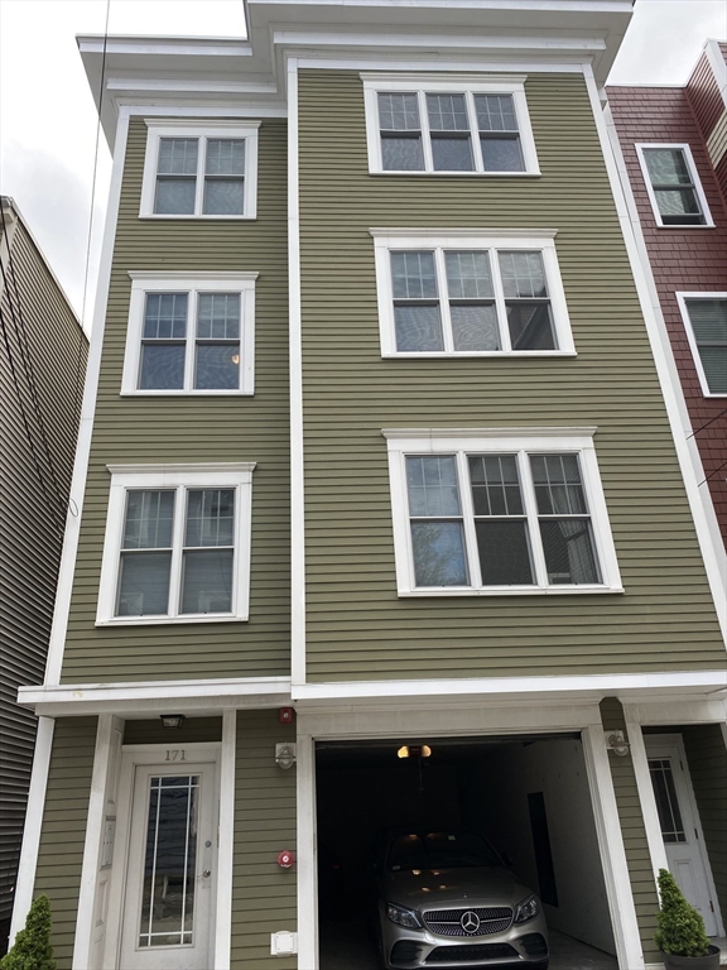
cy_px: 485
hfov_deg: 53.1
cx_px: 364
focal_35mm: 26
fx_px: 728
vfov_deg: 67.3
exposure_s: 1/651
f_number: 1.8
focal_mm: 4.25
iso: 32
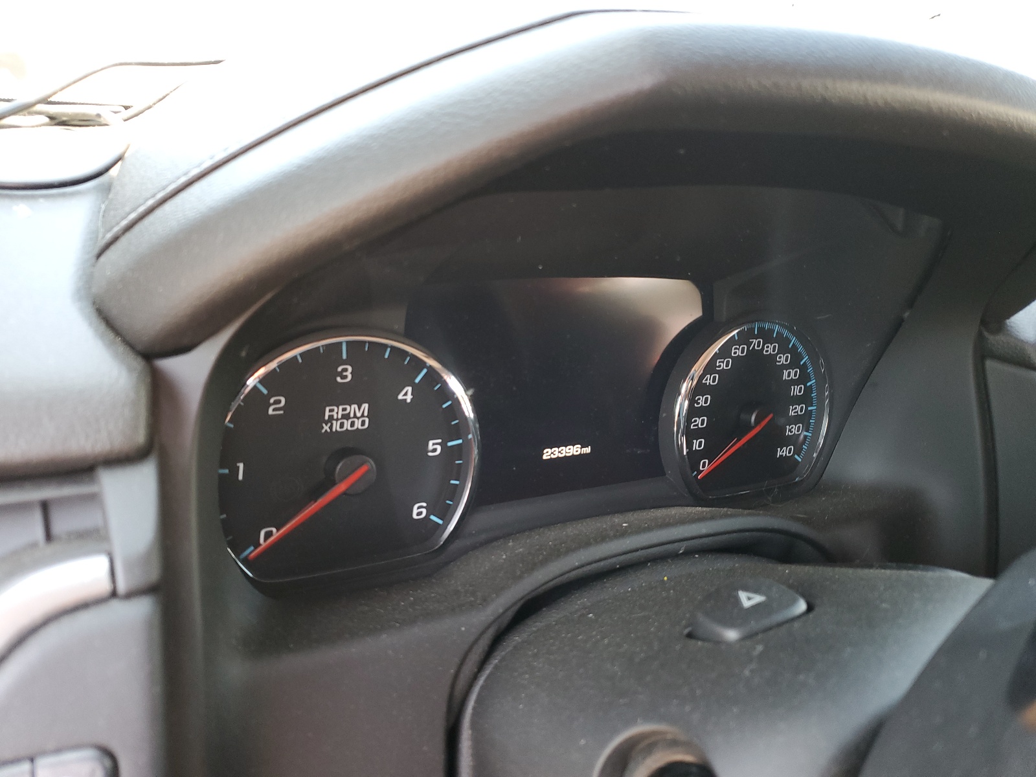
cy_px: 388
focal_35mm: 26
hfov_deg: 67.3
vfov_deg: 53.1
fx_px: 778
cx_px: 518
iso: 89
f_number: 1.5
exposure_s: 1/60.2
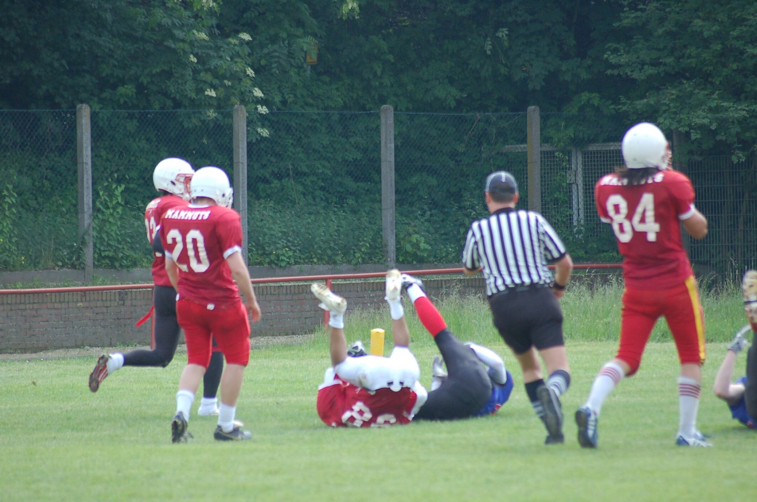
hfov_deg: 6.1
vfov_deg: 4.0
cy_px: 256
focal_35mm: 340
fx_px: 7136
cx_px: 374
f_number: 5.3
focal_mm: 220
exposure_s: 1/500
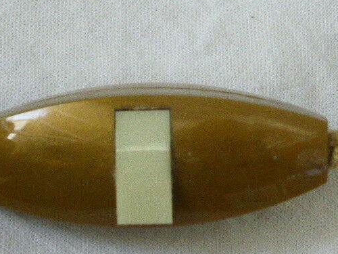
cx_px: 149
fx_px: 1299
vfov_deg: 11.1
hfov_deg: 14.8
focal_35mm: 133
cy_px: 131
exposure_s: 1/250
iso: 1600
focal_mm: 17.1
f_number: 5.3
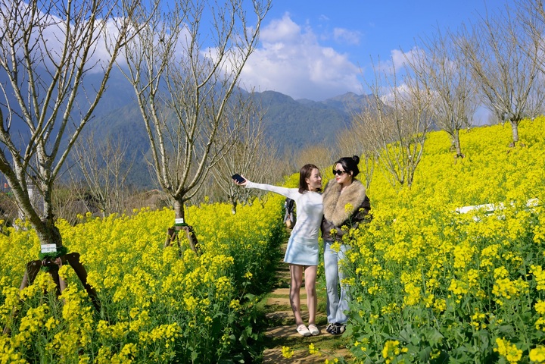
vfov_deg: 40.0
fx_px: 500
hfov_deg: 57.2
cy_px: 182
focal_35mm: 33
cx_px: 272
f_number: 4
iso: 100
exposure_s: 1/1000
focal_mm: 33
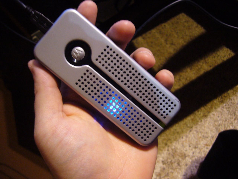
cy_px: 90
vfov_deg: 40.7
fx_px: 241
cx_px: 119
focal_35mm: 35
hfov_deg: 52.6
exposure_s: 1/8
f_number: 2.8
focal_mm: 5.8
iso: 200
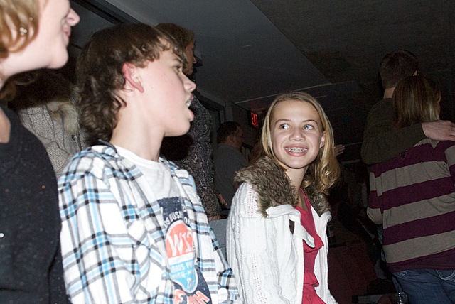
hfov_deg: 46.4
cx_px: 228
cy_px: 152
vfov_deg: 32.0
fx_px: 531
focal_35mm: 42
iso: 1600
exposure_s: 1/60
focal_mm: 28
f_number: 5.6
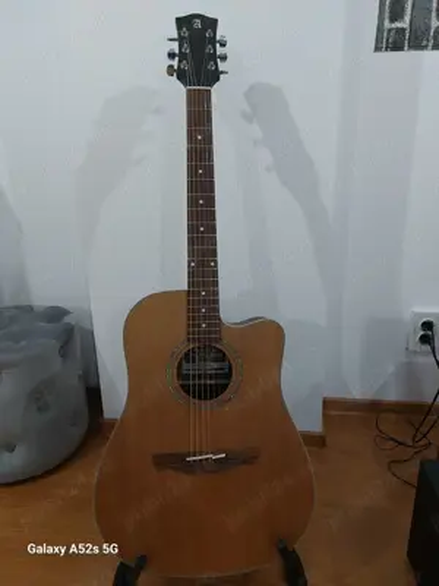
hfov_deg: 54.9
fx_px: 423
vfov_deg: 69.4
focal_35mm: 25
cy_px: 293
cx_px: 220
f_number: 1.8
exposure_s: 1/50
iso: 400
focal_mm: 5.23
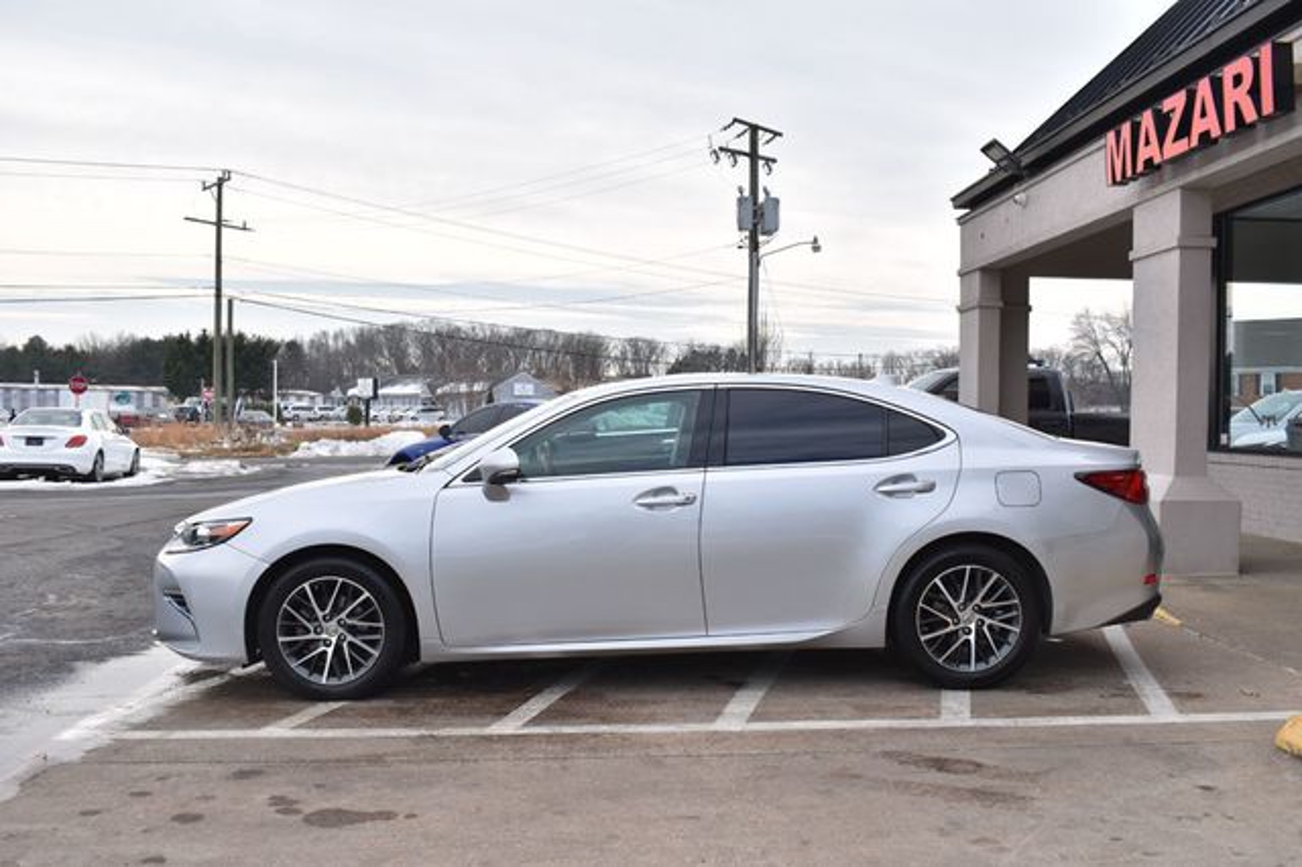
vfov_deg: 39.9
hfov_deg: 57.2
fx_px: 1193
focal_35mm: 33
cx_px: 651
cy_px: 434
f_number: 8
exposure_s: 1/400
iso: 200
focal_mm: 22
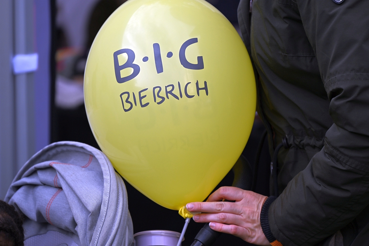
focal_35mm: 200
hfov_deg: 10.3
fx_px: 2049
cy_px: 123
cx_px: 184
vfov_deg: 6.9
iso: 500
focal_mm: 200
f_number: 6.3
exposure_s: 1/500
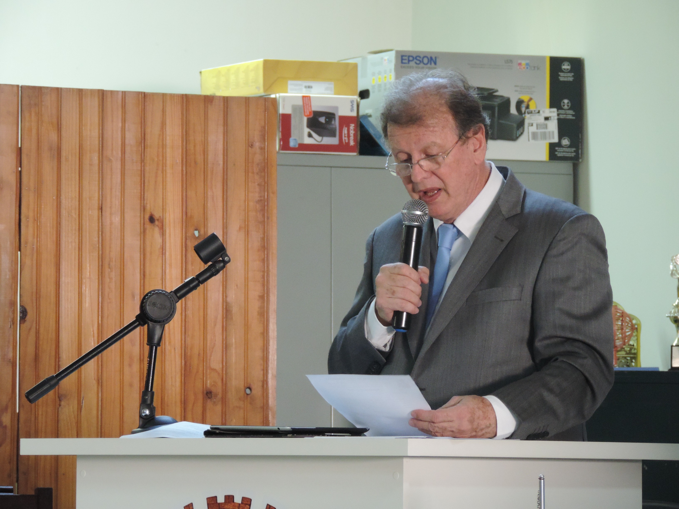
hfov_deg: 7.9
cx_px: 340
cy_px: 254
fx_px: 4904
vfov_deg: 5.9
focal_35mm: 250
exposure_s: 1/20
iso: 800
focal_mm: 44.5
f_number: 4.7
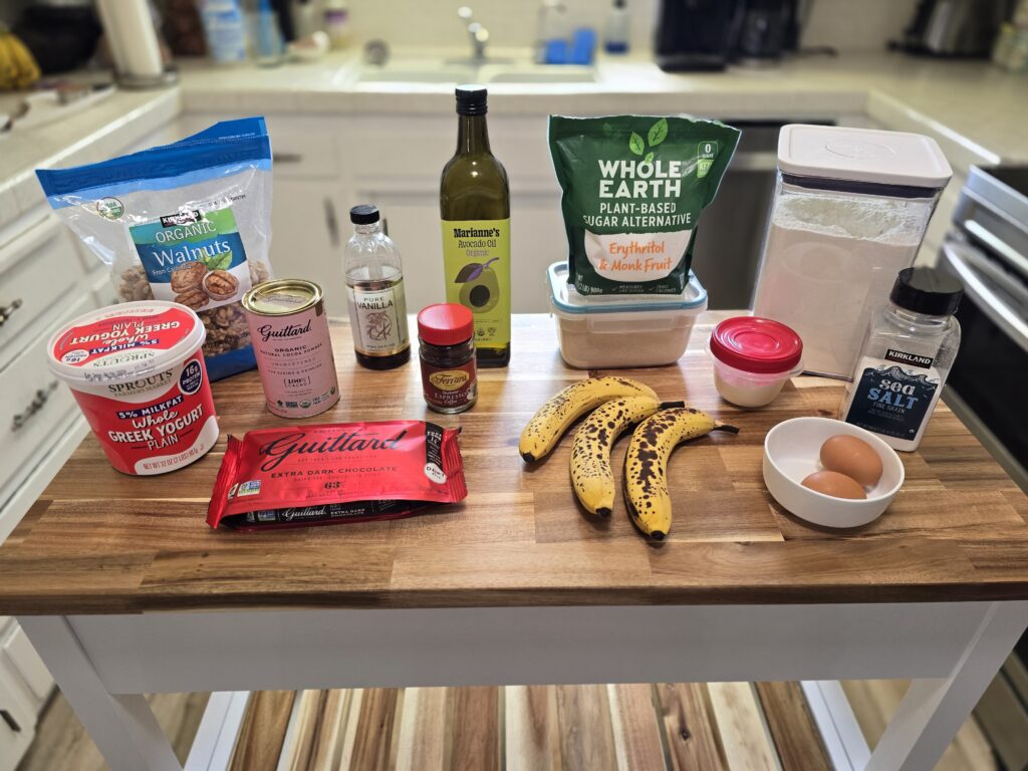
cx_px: 514
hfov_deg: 73.9
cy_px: 386
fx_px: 683
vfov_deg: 58.9
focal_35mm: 23
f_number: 1.7
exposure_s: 1/120
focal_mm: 6.3
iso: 200
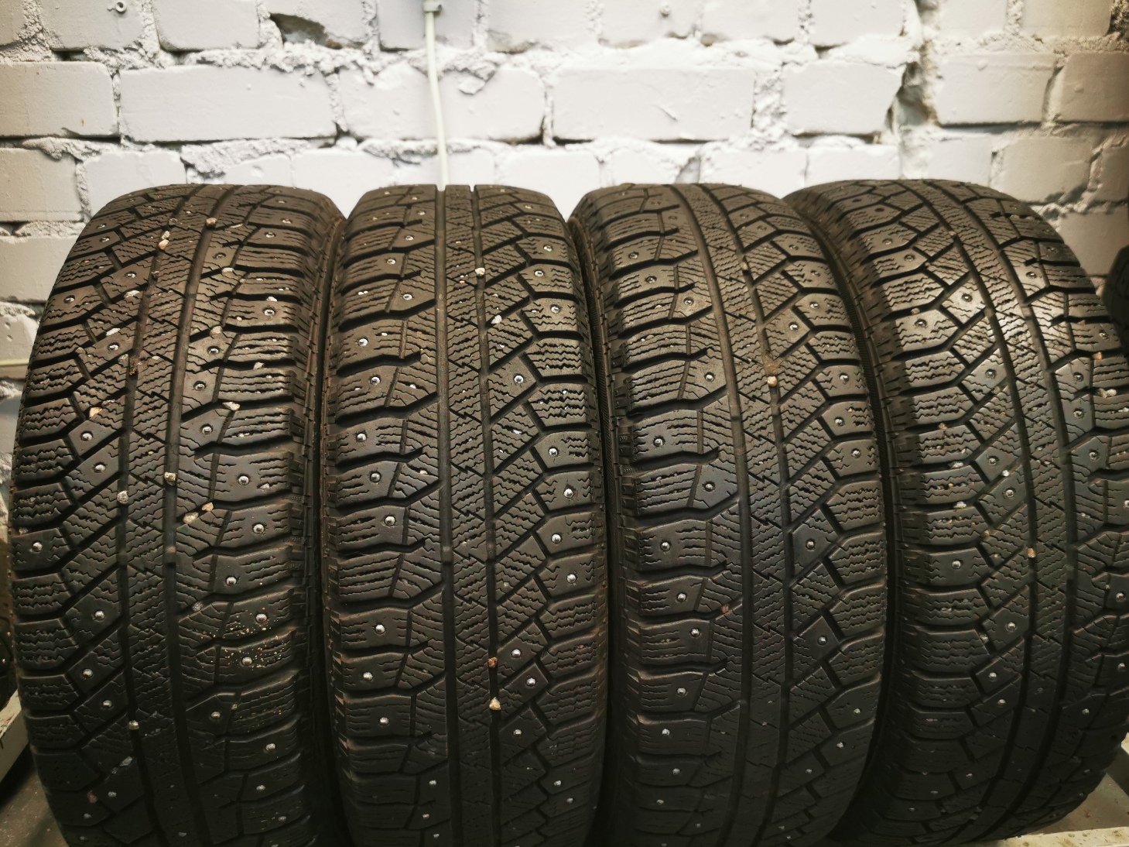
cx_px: 564
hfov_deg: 65.3
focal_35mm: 27
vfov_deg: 51.3
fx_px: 881
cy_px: 424
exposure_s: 1/50
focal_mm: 5.56
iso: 160
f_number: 1.6
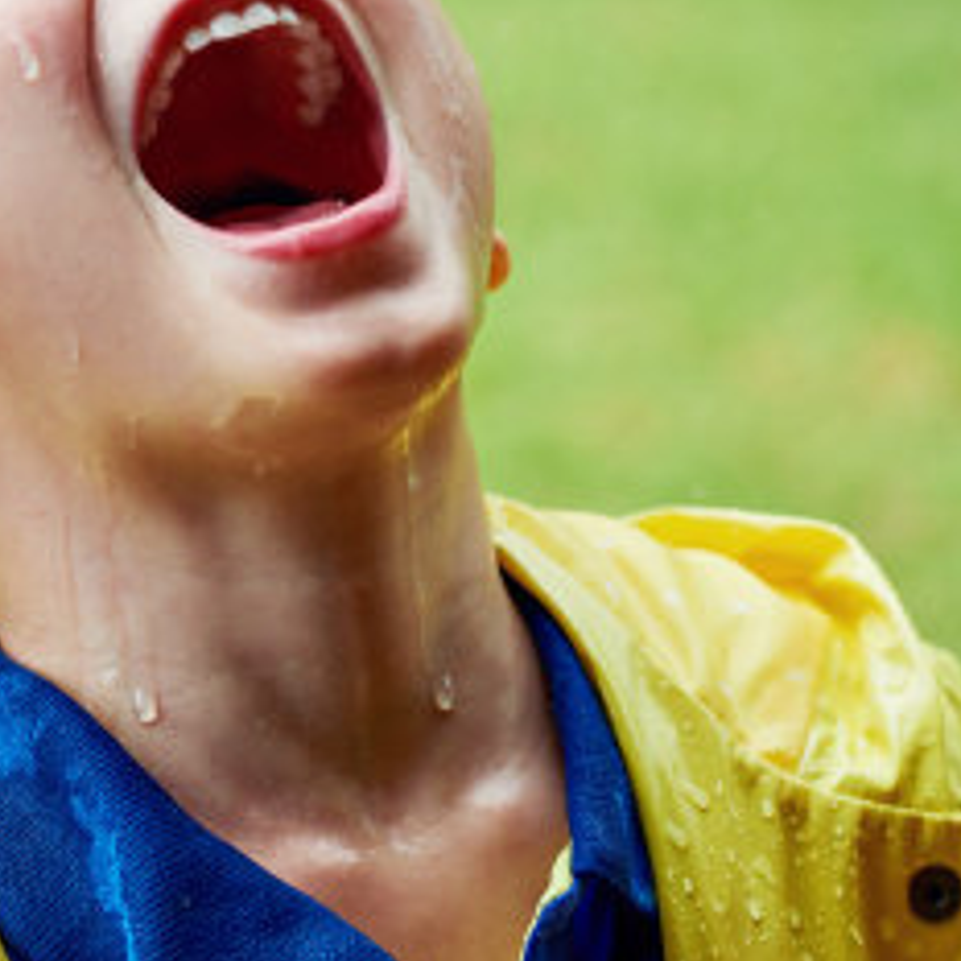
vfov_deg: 9.2
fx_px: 5968
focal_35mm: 190
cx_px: 318
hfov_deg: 9.2
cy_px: 202
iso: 200
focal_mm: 85
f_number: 4.5
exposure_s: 1/800
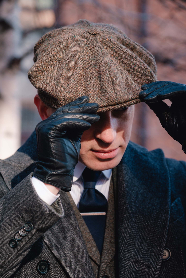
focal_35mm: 121
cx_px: 93
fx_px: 938
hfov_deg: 11.3
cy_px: 139
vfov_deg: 16.9
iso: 640
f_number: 3.6
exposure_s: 1/400
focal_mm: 80.4
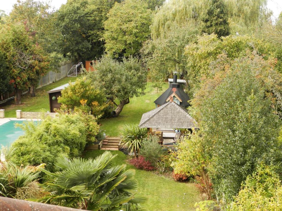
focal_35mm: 46
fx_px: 375
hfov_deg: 41.2
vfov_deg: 31.5
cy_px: 106
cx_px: 141
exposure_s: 1/100
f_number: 3.6
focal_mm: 8.2
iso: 80
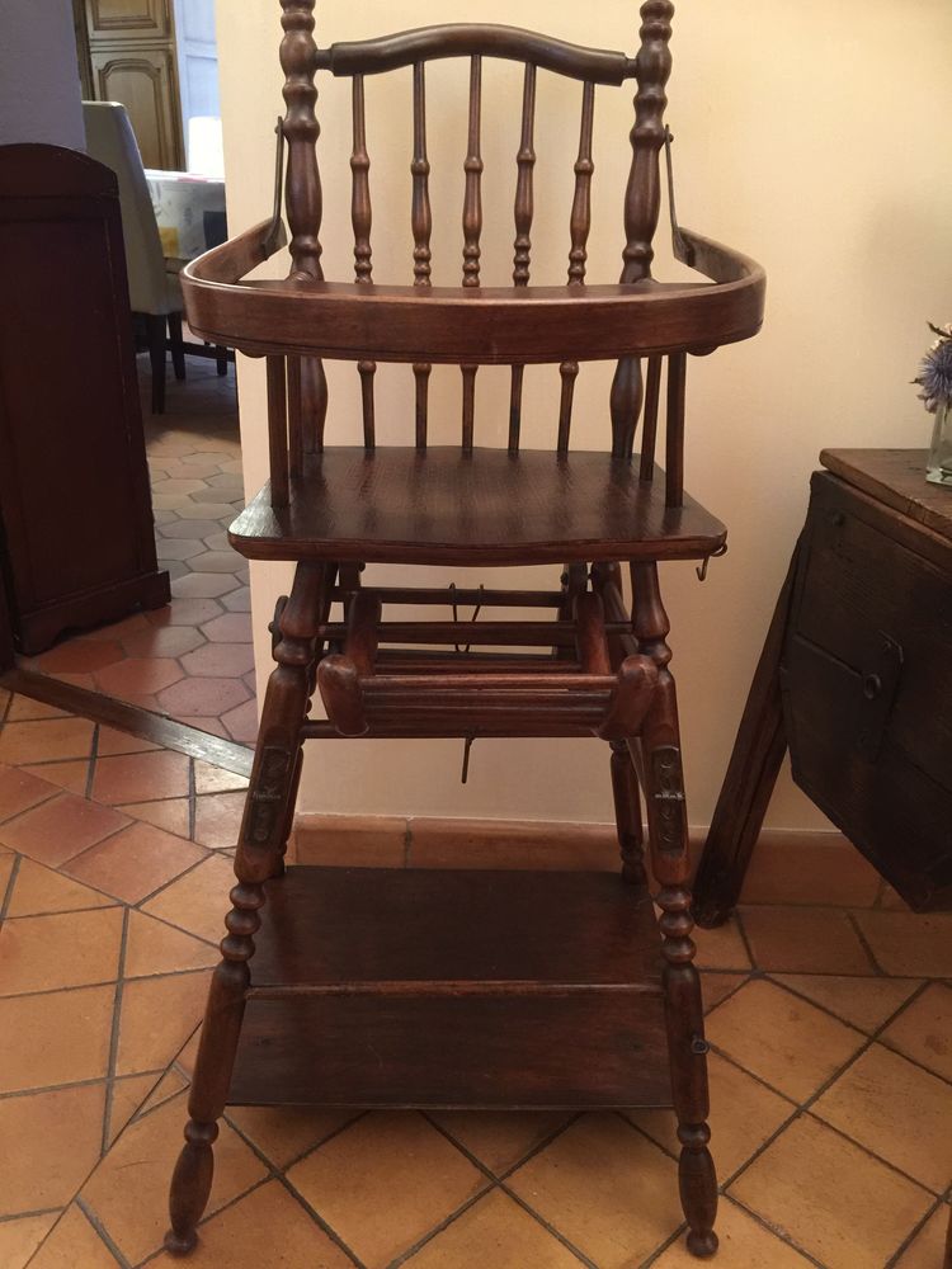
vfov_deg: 61.7
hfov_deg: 48.2
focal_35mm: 29
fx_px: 1063
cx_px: 476
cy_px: 634
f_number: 2.2
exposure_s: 1/8
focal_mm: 4.15
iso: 125
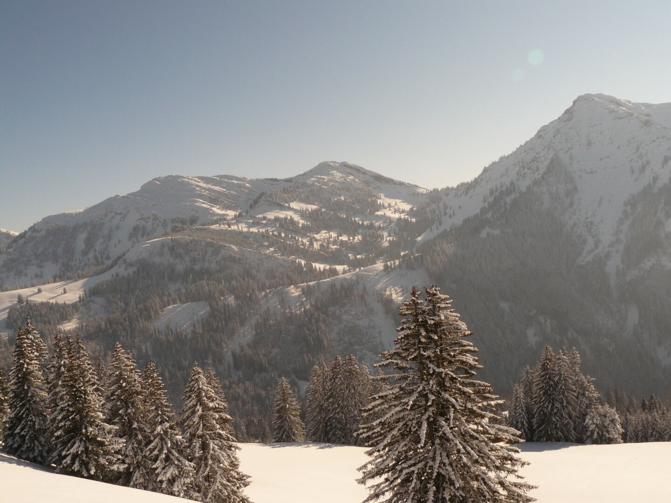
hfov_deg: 51.4
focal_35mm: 36
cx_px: 336
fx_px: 698
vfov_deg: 39.7
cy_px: 252
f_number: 8
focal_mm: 6
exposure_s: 1/400
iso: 100
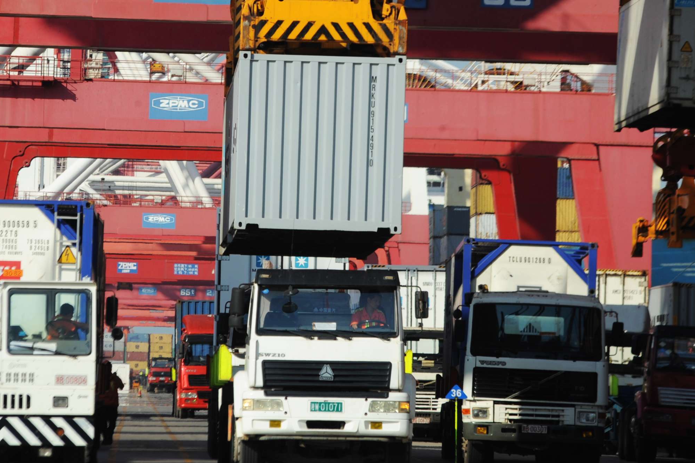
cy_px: 96
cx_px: 314
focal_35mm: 320
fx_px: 6175
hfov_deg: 6.4
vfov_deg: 4.3
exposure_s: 1/400
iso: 200
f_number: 10
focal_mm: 200
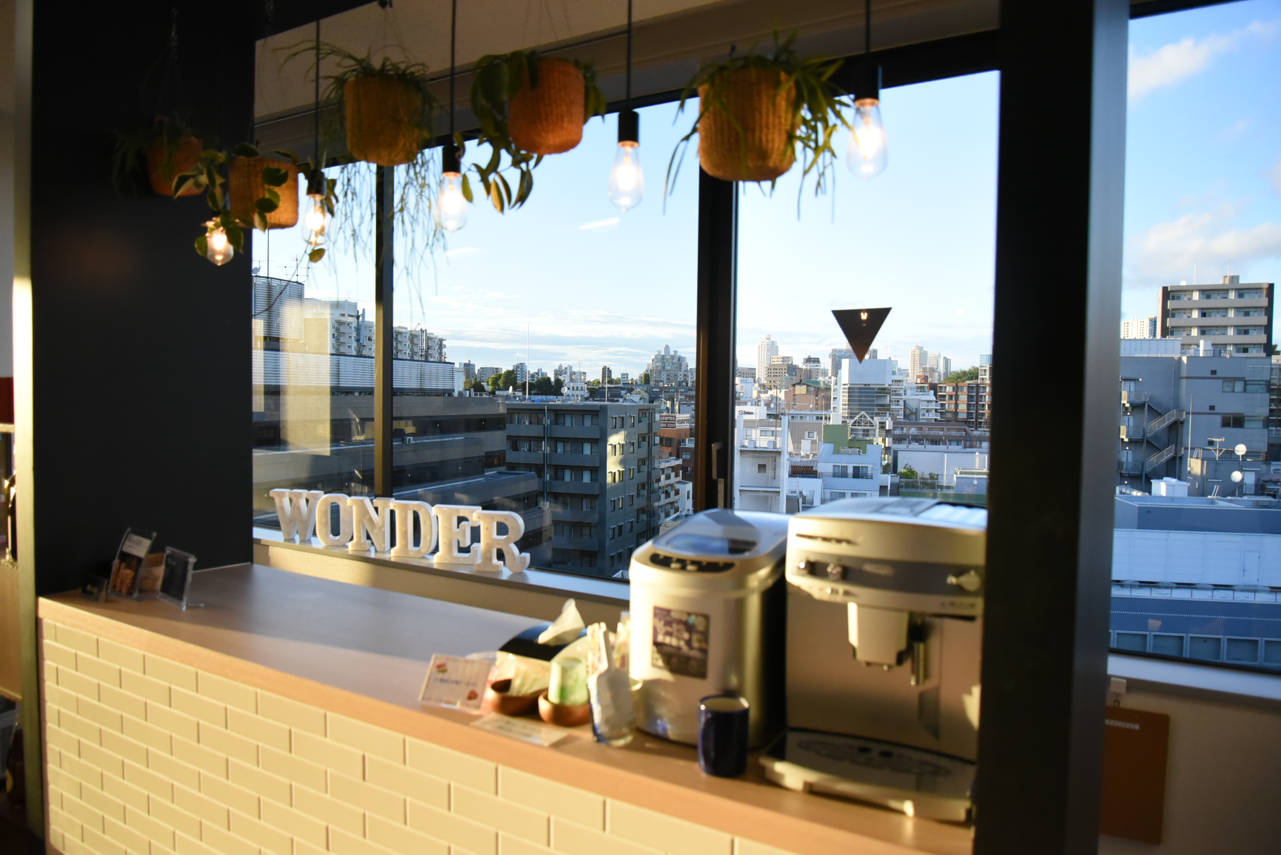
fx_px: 854
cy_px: 428
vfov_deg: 53.2
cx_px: 640
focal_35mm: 24
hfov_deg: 73.7
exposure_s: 1/3200
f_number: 4
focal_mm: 24
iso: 4500
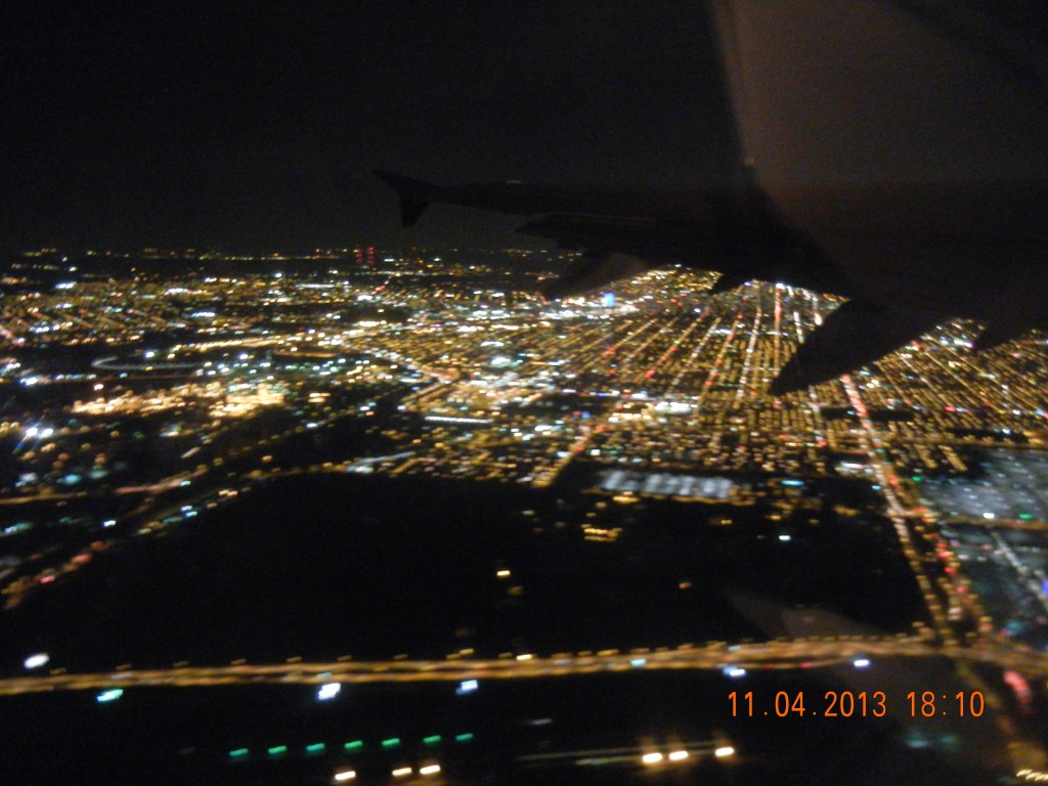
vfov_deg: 46.8
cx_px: 524
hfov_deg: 60.0
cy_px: 393
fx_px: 908
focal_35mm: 30
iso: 400
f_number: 3.5
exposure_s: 1/5
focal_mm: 5.4
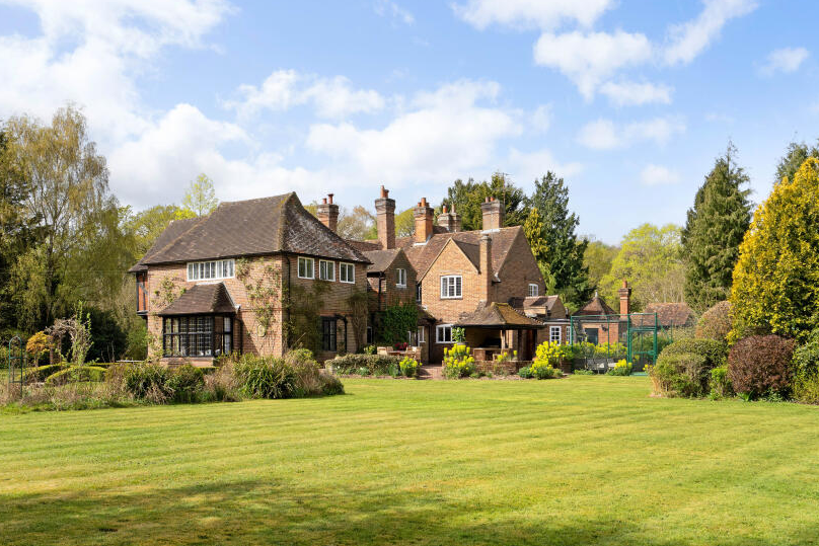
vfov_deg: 34.9
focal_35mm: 38
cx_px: 434
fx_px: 865
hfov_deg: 50.7
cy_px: 340
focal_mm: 30
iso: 100
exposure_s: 1/125
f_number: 9
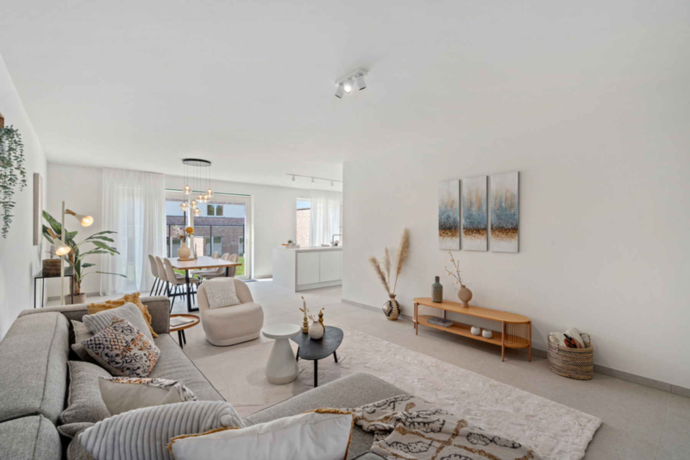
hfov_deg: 96.7
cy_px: 230
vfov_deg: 73.7
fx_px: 307
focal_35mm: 16
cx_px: 345
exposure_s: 1/1.25
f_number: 11
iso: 250
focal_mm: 16
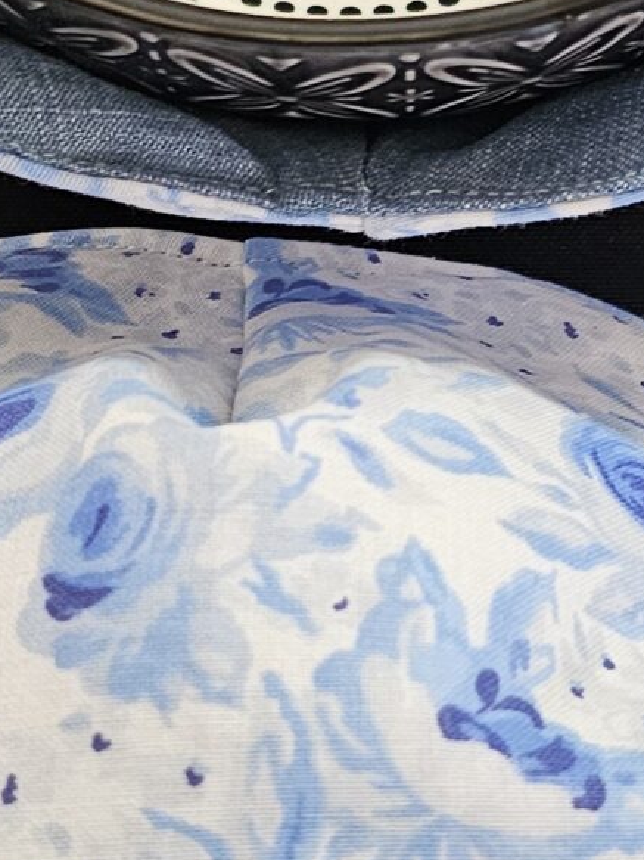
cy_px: 289
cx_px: 477
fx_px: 2506
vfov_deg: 19.4
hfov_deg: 14.6
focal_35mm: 101
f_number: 1.7
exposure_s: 1/33
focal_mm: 6.3
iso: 500
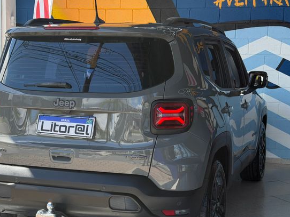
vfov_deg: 21.6
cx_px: 131
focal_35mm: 68
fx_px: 570
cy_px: 122
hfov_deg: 28.5
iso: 100
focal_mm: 6.76
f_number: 1.78
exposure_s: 1/1185
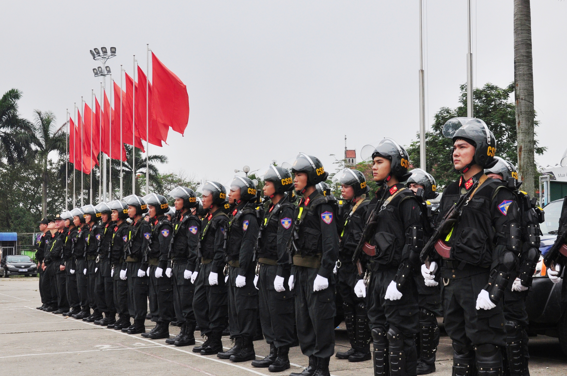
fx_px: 733
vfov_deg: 28.8
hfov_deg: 42.0
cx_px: 344
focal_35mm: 47
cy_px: 217
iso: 500
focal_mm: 25
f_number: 8
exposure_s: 1/500
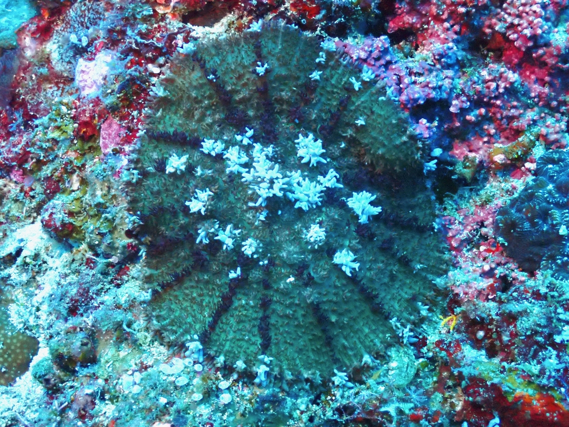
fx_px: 1019
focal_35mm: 62
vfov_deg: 23.7
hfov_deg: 31.2
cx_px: 284
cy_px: 214
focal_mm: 11.09
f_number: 5
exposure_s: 1/125
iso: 1250
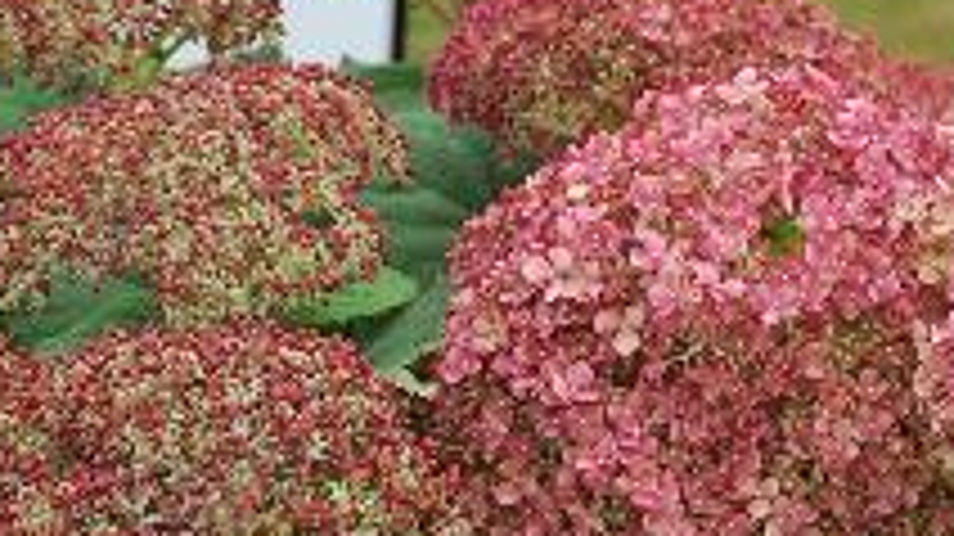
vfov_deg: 11.2
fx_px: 2705
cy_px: 464
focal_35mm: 107
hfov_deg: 20.0
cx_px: 410
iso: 200
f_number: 8
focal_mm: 36
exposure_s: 1/60
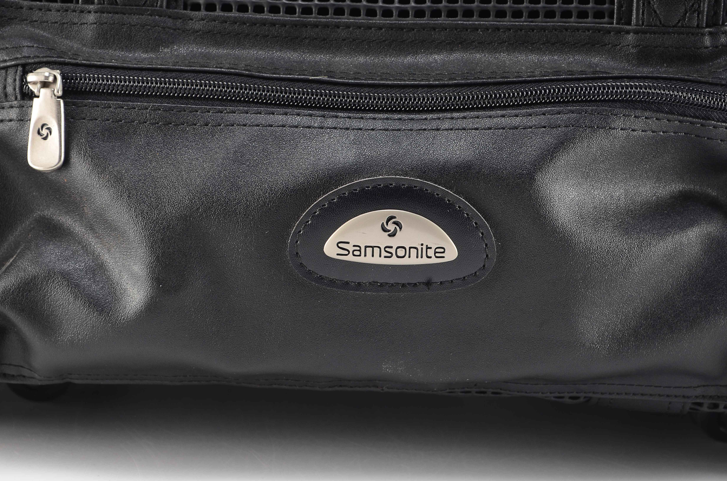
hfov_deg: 24.7
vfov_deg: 16.5
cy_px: 240
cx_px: 364
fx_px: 1663
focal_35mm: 82
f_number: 8
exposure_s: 1/80
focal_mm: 55
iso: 100
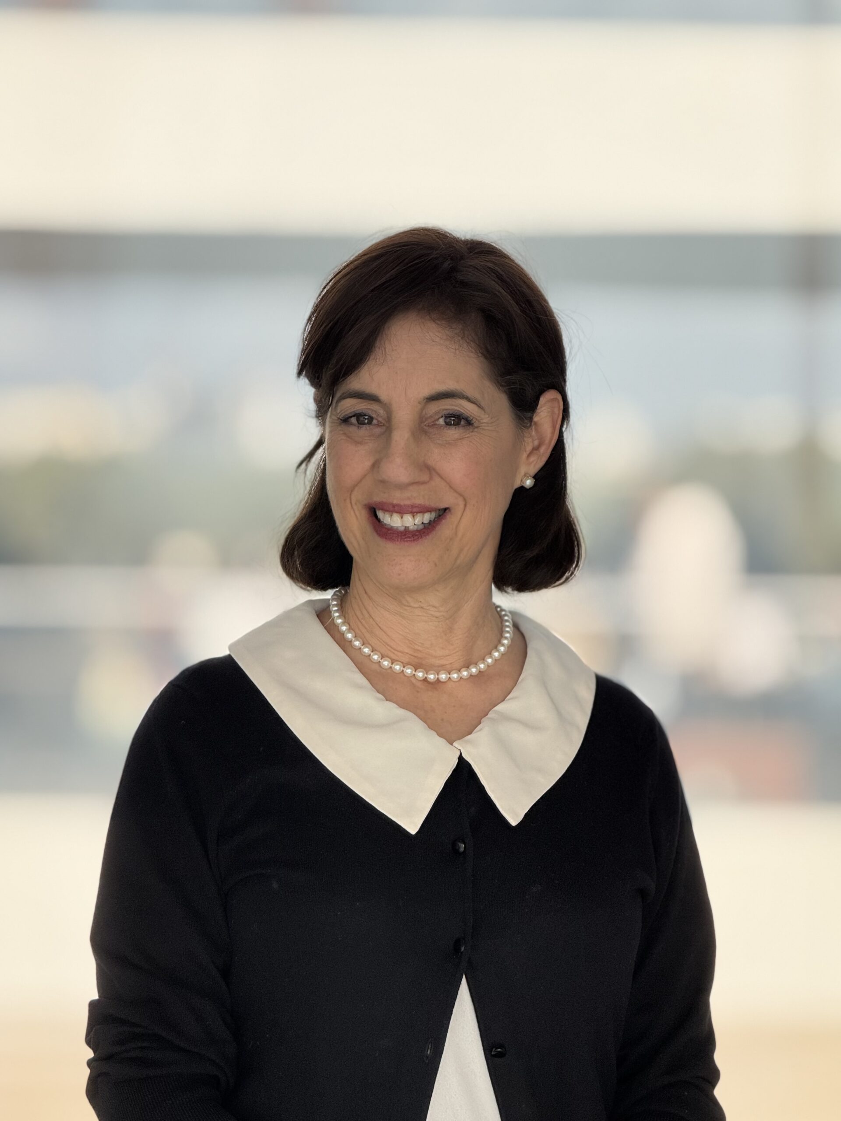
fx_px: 3887
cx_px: 420
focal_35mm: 120
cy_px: 560
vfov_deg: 16.4
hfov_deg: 12.3
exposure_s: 1/811
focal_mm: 15.66
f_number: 2.8
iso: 50
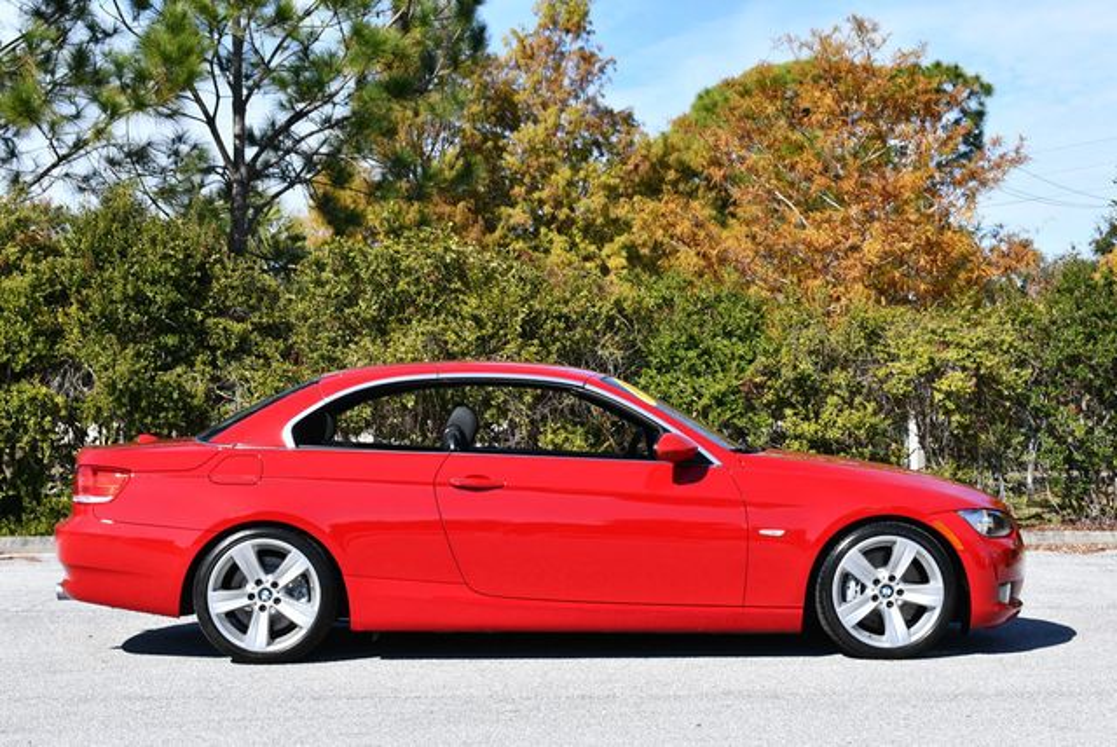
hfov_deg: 28.8
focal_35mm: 70
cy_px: 374
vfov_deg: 19.5
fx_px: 2174
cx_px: 558
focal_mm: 35
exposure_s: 1/250
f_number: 8
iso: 100
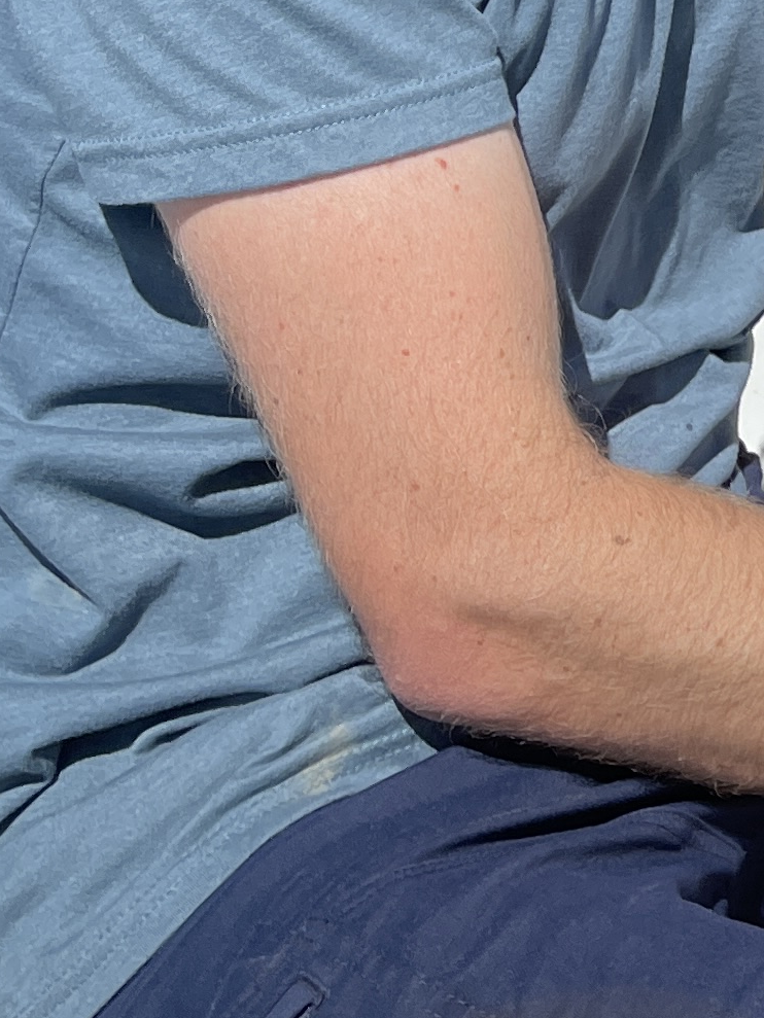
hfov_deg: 12.5
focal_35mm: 106
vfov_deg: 17.2
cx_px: 1448
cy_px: -383
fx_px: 3119
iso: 32
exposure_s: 1/2336
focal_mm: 5.1
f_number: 1.6
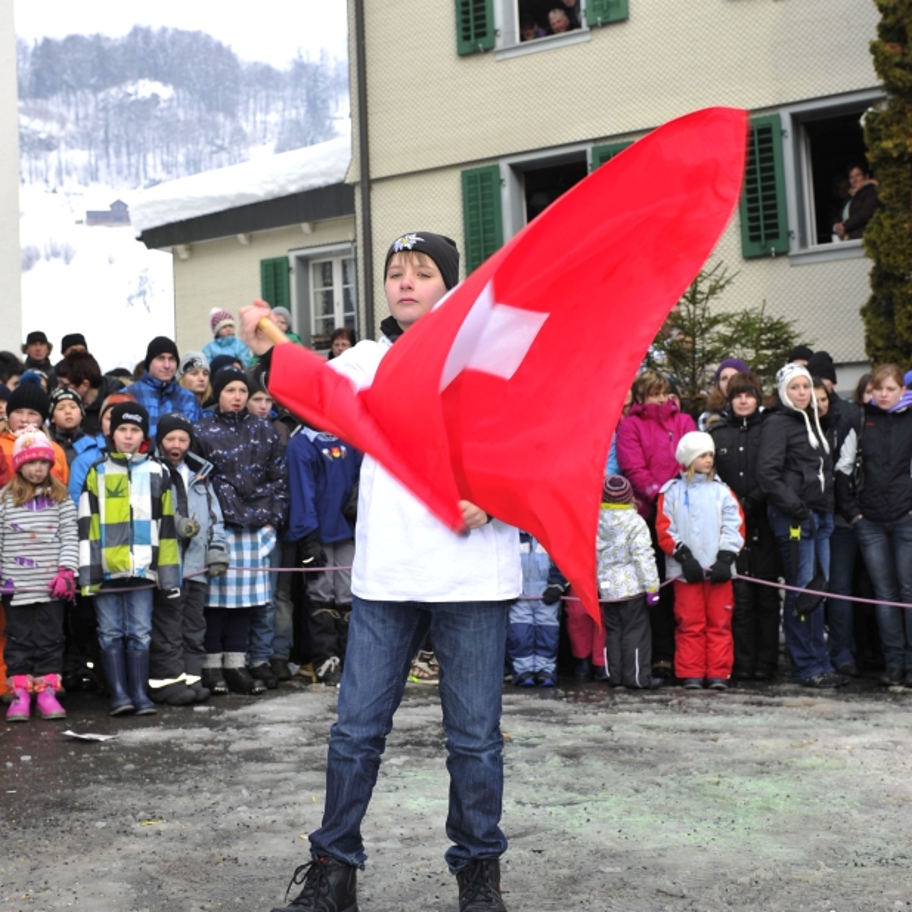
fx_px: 1401
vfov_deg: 36.0
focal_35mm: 47
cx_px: 455
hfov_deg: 36.1
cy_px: 381
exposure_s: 1/250
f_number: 5
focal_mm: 36
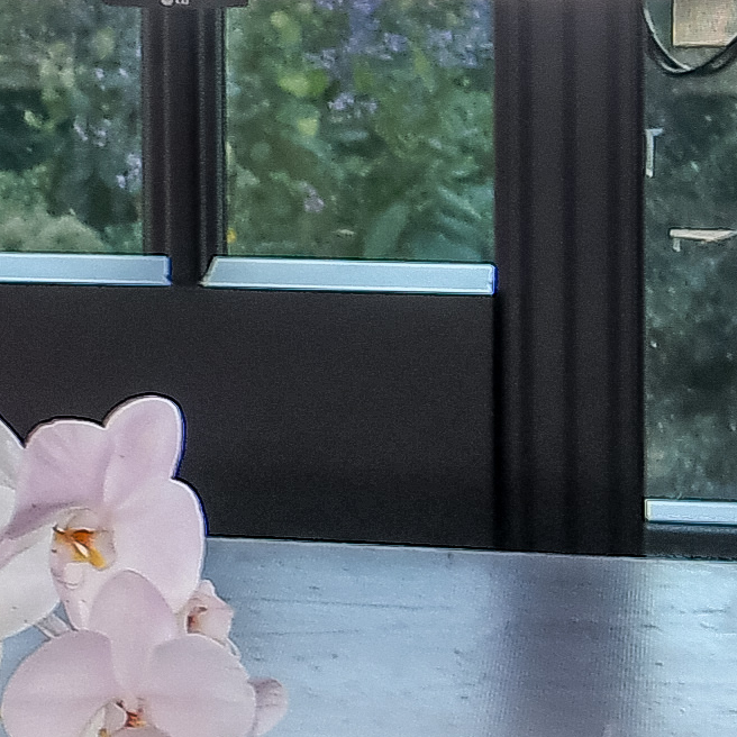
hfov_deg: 7.9
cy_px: -165
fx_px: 4953
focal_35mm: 206
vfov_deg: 8.4
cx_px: -1053
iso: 500
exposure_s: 1/80
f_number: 4
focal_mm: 19
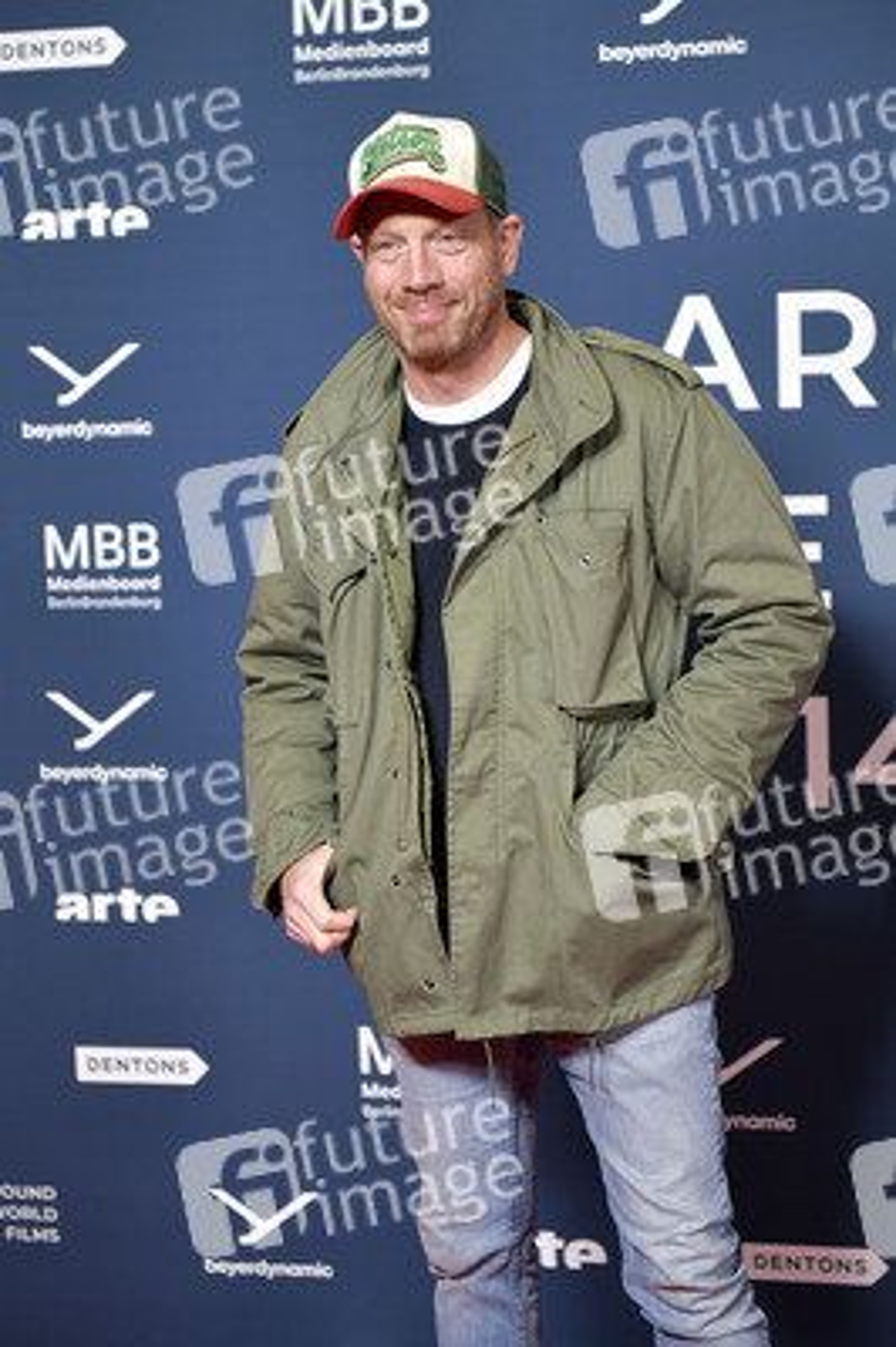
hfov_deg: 19.4
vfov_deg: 28.9
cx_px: 448
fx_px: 2618
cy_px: 674
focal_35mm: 70
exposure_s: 1/200
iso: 1600
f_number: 2.8
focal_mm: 70
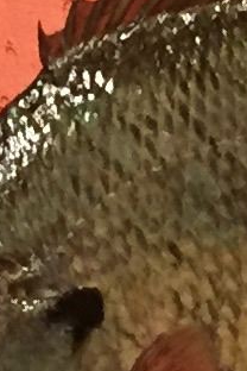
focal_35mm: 316
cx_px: 87
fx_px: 3252
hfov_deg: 4.3
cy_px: 132
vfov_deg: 6.5
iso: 250
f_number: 2.2
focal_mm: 4.15
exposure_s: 1/24
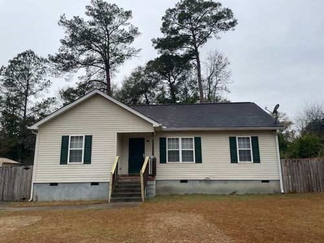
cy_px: 122
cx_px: 162
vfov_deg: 53.1
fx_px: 243
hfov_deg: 67.3
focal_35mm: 26
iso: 32
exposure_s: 1/527
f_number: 1.6
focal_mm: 4.2
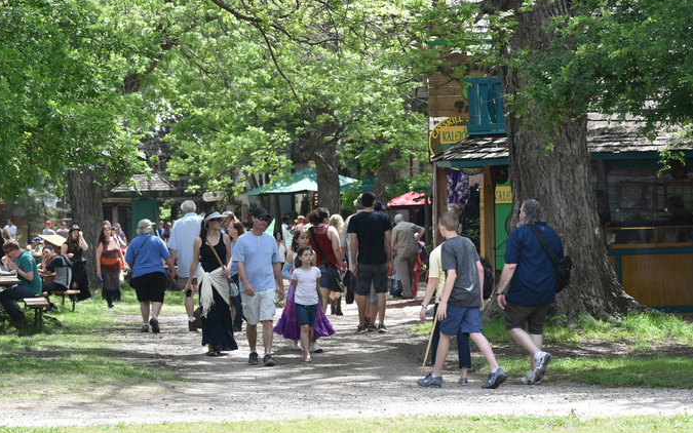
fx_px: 4382
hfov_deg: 9.0
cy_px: 61
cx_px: 306
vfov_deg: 5.7
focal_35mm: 232
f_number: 4.5
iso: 100
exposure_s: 1/250
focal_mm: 120
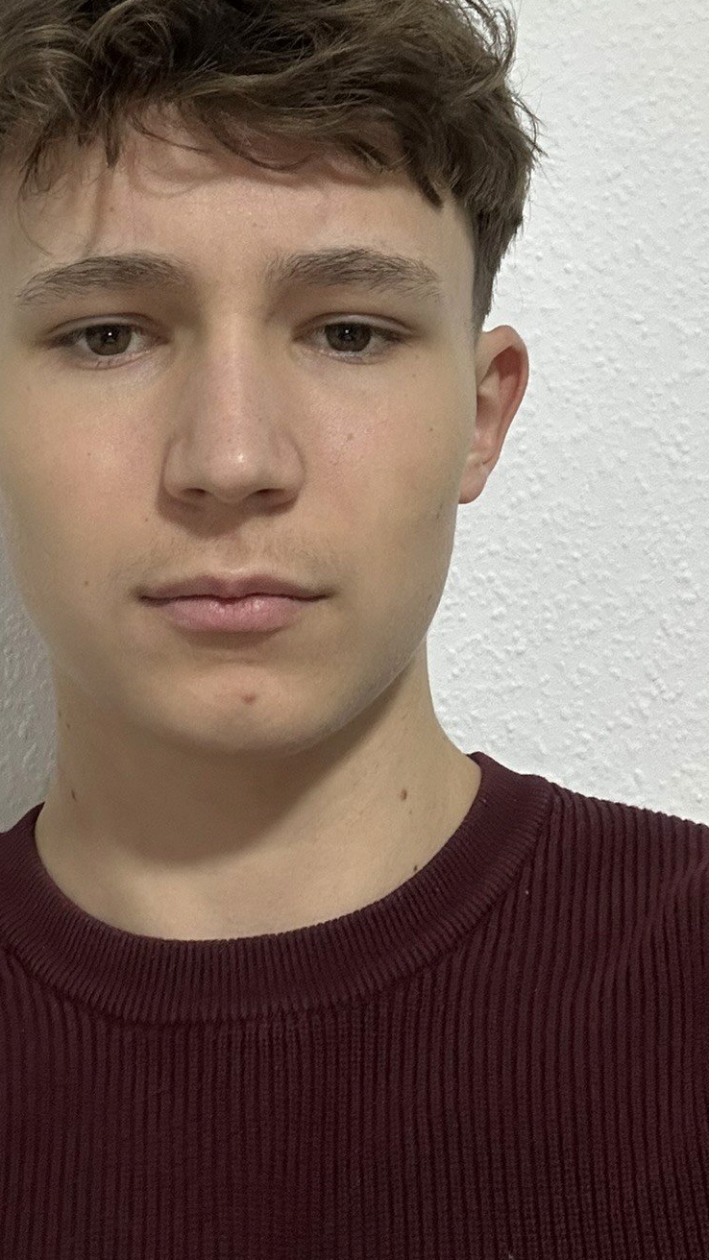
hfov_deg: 23.4
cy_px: 281
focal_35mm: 51
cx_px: 228
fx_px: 1705
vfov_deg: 39.2
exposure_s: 1/33
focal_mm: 2.69
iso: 250
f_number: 1.9
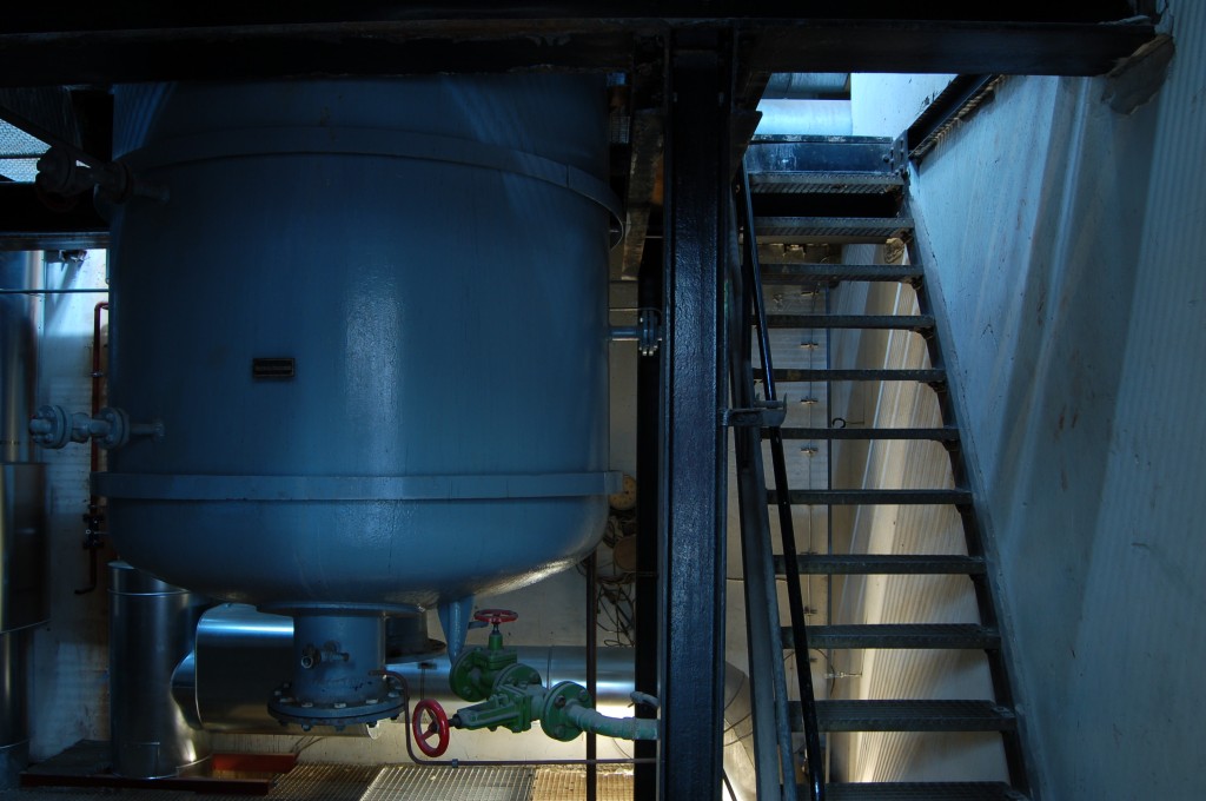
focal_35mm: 27
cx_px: 603
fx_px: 903
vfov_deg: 47.8
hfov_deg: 67.4
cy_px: 400
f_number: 6.3
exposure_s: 8
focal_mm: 18
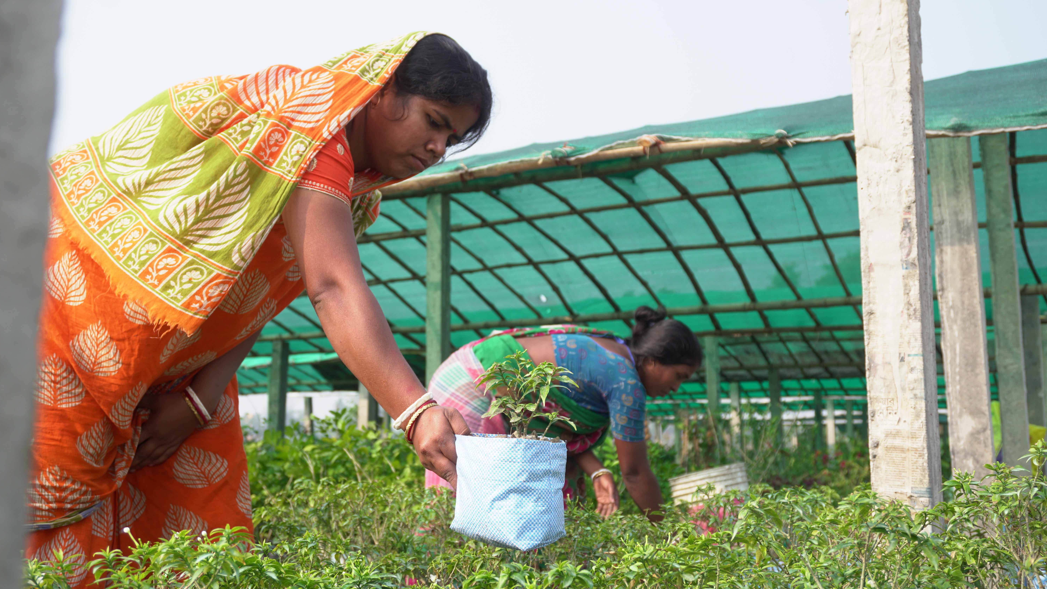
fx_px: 1097
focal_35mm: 40
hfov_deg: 51.0
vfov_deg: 30.0
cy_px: 272
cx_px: 522
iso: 100
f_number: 4.5
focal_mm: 25
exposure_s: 1/250
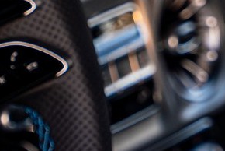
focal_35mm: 482
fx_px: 3015
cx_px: 192
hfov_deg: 4.3
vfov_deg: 2.9
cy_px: 45
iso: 200
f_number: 3.5
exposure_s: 1/100
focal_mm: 70
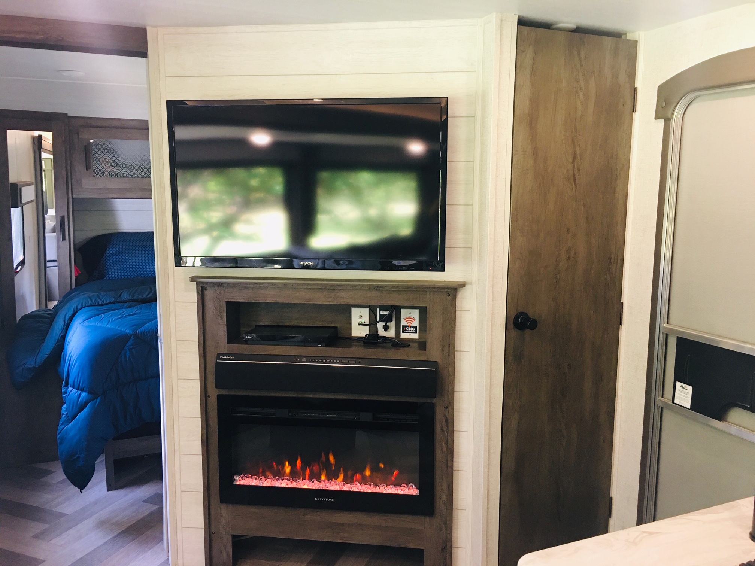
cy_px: 283
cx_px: 378
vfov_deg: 48.2
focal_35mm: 29
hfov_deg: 61.7
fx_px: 633
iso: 50
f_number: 2.2
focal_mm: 4.15
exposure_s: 1/15
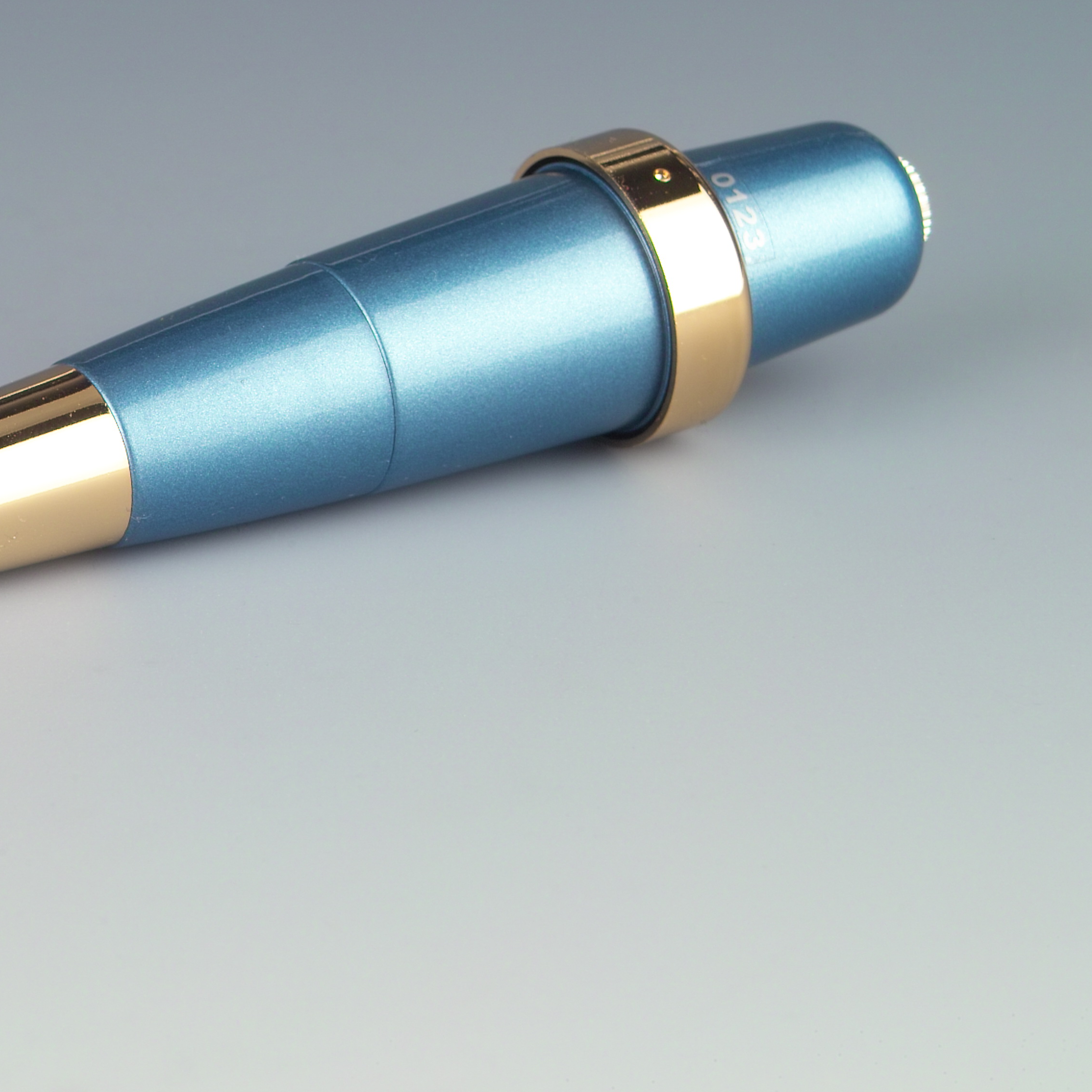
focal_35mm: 202
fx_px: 7209
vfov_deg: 8.7
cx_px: 87
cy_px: 377
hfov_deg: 8.6
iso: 100
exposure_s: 1/125
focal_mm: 70
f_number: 11
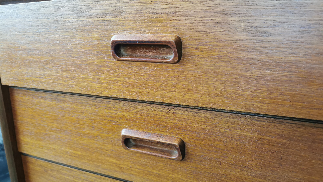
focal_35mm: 30
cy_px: 92
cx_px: 162
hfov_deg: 64.3
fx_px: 257
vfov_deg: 38.9
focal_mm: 5.56
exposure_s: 1/60
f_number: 1.6
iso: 200
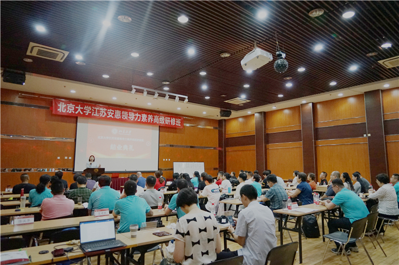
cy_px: 132
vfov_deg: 53.1
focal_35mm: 24
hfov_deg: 73.8
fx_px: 266
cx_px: 200
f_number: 3.5
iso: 4000
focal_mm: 24
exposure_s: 1/160
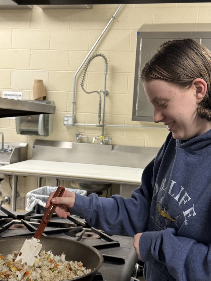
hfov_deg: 30.3
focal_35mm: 48
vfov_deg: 39.7
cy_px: 140
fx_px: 390
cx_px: 106
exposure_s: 1/60
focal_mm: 6.76
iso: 125
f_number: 1.78
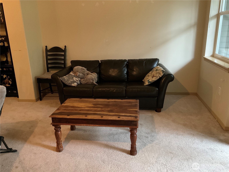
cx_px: 114
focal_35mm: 29
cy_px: 86
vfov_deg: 48.2
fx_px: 192
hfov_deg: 61.7
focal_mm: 3
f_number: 1.8
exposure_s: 1/30
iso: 500
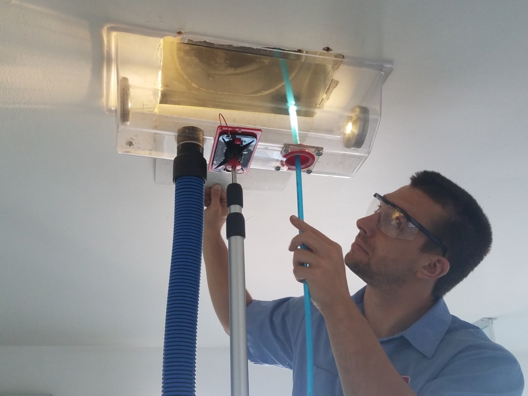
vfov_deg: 53.1
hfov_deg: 67.3
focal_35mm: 26
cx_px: 264
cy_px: 198
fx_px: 397
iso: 100
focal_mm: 4.2
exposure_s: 1/60
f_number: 1.7
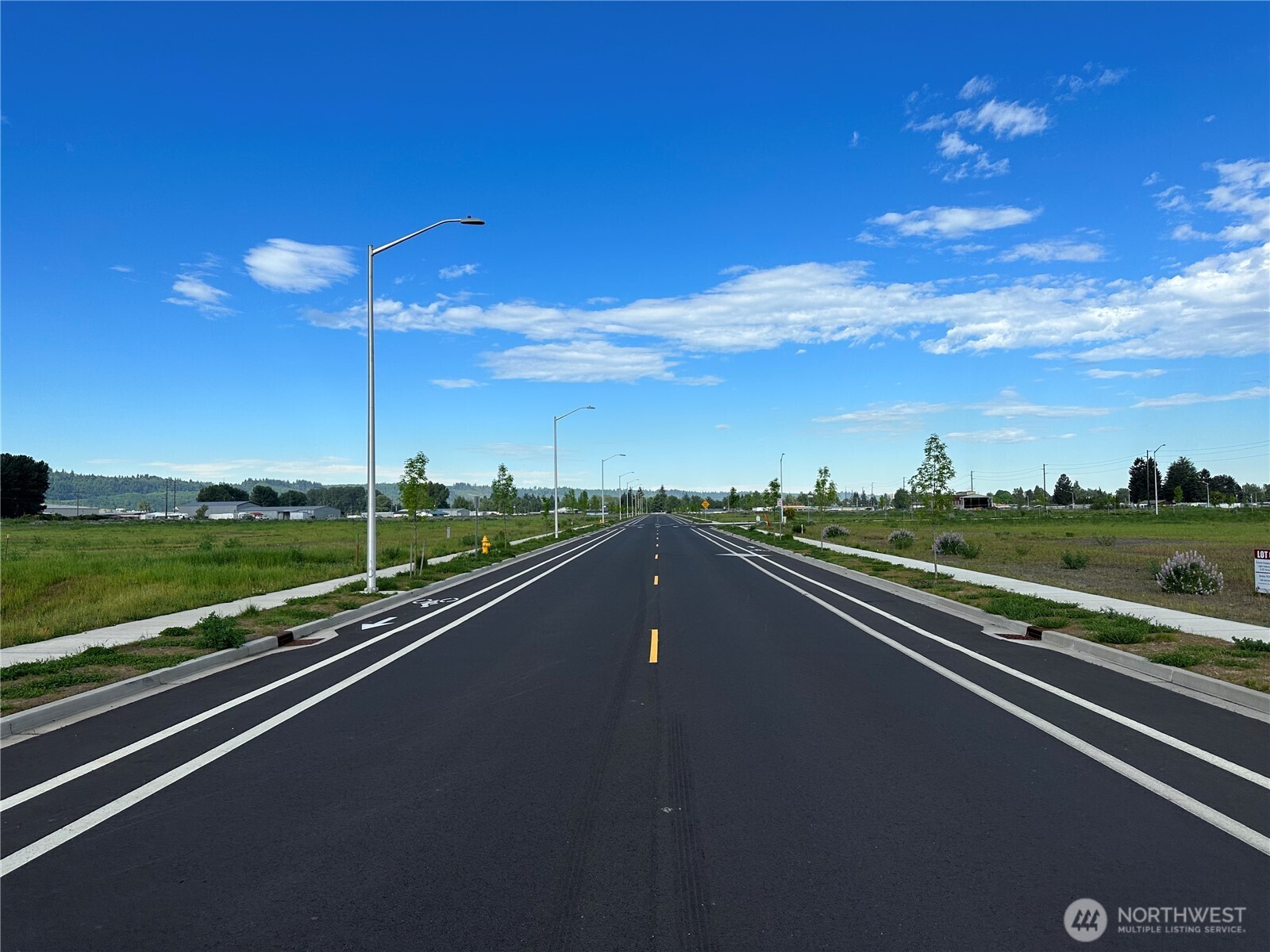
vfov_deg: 56.8
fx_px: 881
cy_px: 476
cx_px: 635
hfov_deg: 71.6
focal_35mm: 24
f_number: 1.78
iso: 80
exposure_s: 1/5525
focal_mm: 6.86
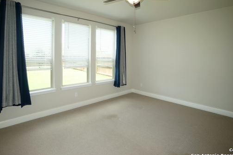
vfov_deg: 63.8
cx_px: 119
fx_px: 123
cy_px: 60
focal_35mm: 19
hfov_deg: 86.9
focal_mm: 10
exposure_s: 1/60
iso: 100
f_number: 4
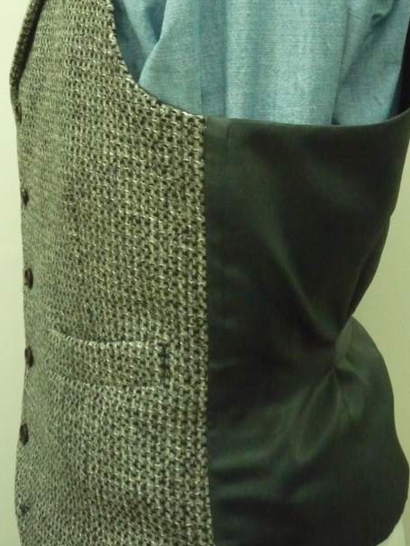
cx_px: 245
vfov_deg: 29.6
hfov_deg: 22.6
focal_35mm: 65
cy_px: 178
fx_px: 1026
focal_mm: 6.8
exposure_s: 1/30
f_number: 4
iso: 800
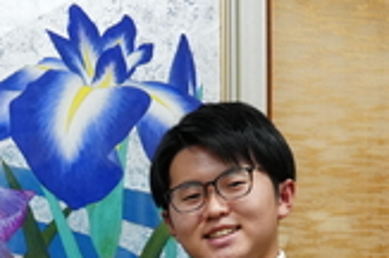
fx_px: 1359
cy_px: 462
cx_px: 74
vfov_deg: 10.2
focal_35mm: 126
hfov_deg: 16.2
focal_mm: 32
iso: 4000
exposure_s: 1/100
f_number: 8
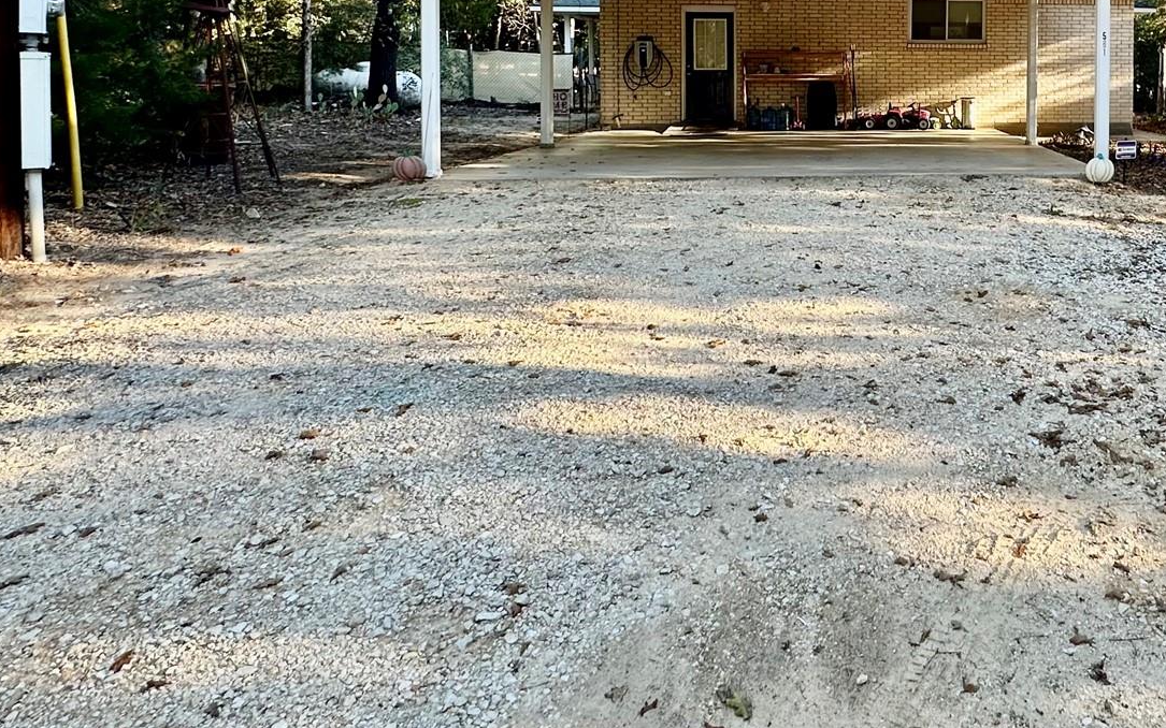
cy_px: 96
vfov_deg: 41.6
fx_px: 890
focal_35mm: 28
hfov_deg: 60.8
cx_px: 939
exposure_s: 1/119
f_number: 2.2
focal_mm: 2.22
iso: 40
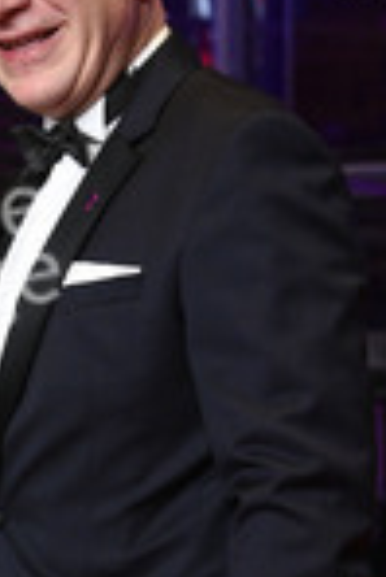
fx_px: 3369
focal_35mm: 210
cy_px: 476
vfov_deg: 9.8
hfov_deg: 6.5
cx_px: -27
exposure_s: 1/200
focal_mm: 78
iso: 5000
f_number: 5.6
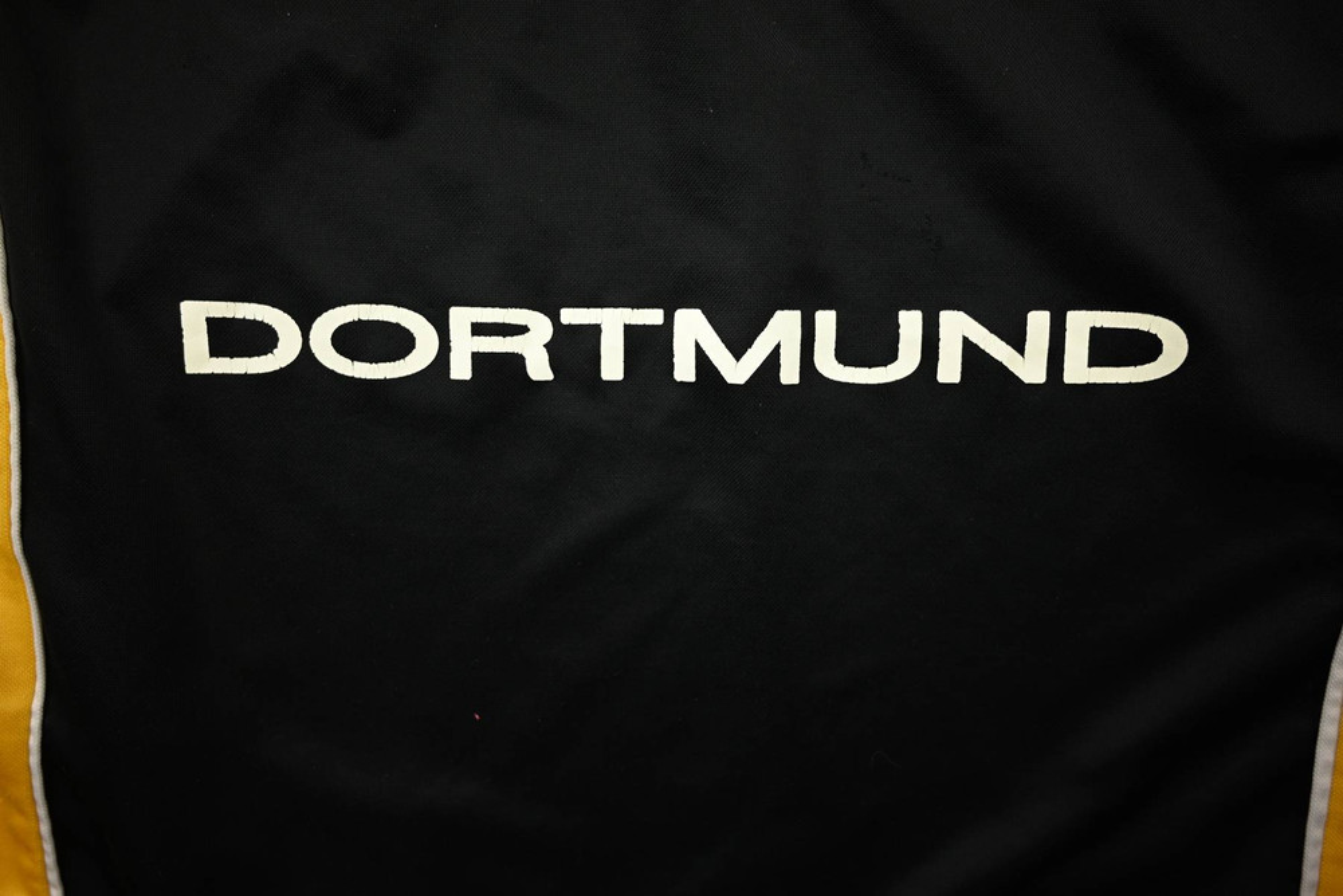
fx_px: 914
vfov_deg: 52.2
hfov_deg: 72.6
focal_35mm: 24
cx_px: 672
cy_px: 448
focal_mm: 24.5
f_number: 4
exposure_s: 1/125
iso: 200
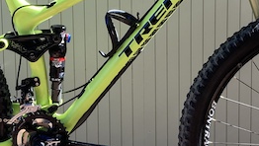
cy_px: 58
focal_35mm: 93
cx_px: 110
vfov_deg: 13.0
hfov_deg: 22.9
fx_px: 639
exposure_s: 1/121
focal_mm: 3.99
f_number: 1.8
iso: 25
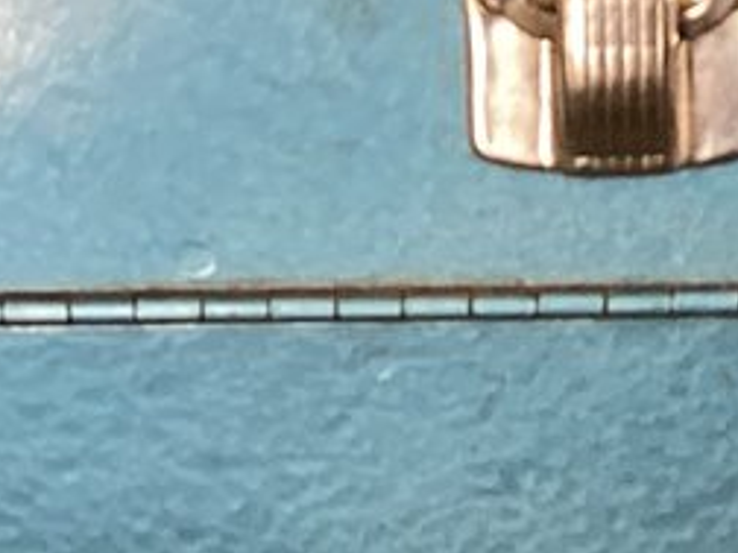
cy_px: -78
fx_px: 3965
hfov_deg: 10.6
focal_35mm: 186
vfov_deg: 7.9
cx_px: 435
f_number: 2.4
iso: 160
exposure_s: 1/60
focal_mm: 3.3
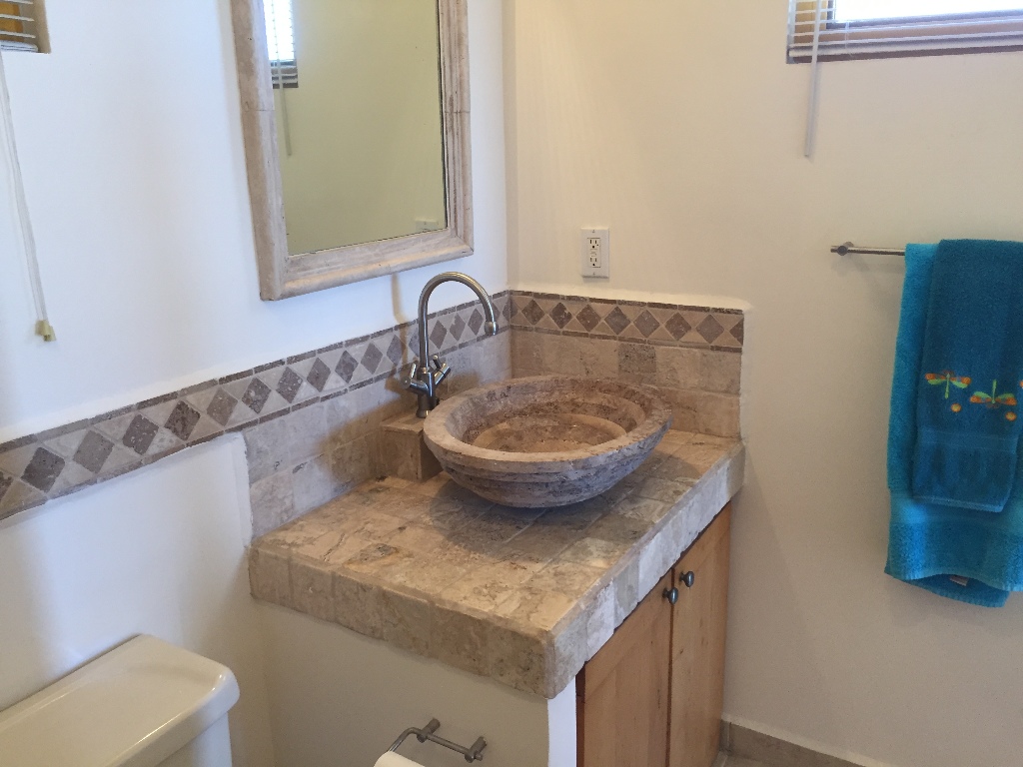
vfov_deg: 48.2
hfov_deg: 61.7
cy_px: 384
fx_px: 857
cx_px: 512
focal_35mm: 29
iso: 125
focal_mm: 4.15
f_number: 2.2
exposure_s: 1/30
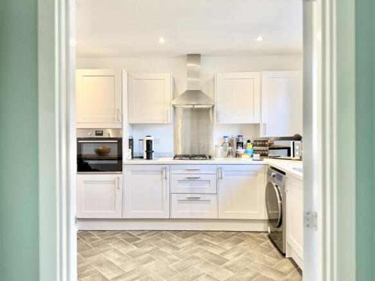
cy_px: 140
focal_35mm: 24
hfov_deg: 71.6
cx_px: 188
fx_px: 260
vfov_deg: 56.8
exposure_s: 1/100
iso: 160
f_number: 1.78
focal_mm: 6.76
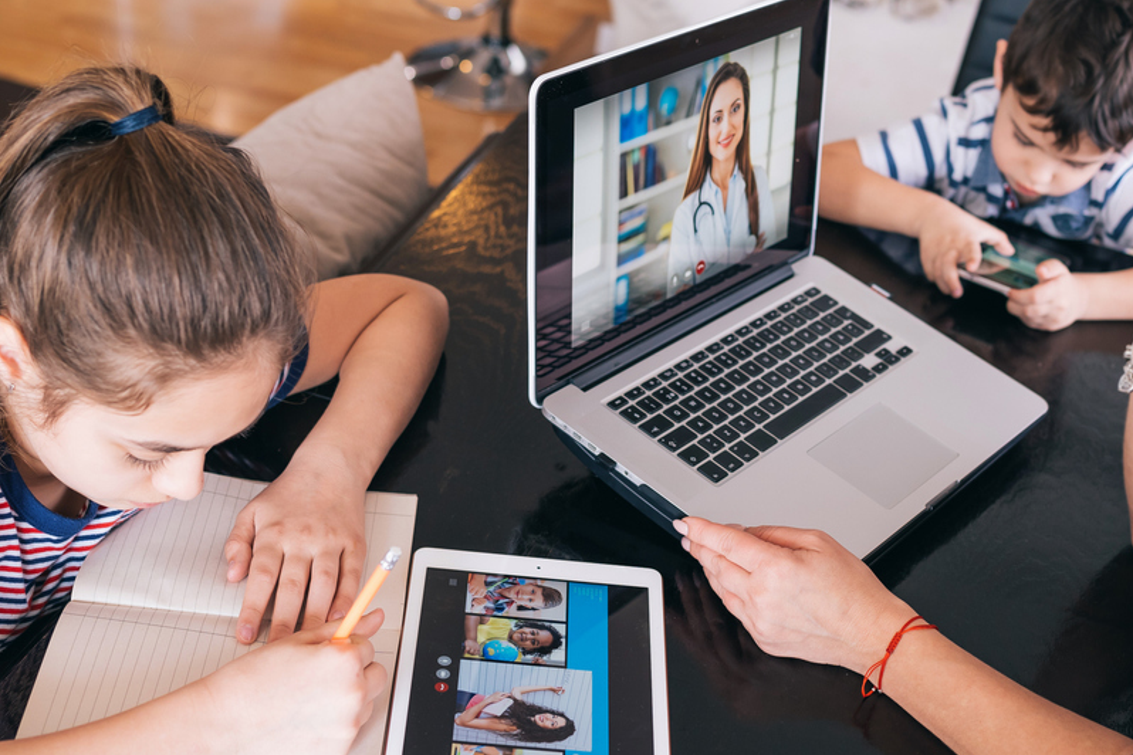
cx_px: 674
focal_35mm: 55
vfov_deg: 24.6
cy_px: 335
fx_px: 1731
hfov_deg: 36.1
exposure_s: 1/80
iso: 500
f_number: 2.8
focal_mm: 35
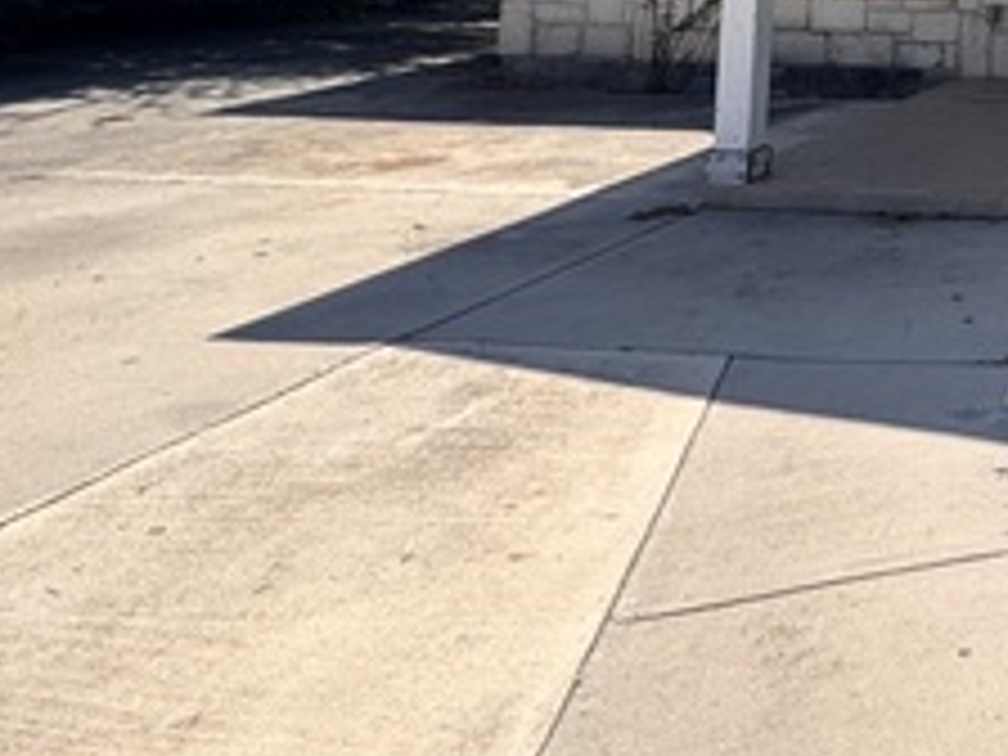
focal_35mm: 40
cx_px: 1404
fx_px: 1165
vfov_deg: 29.6
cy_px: -202
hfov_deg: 31.5
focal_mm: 2.22
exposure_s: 1/1034
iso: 50
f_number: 2.2
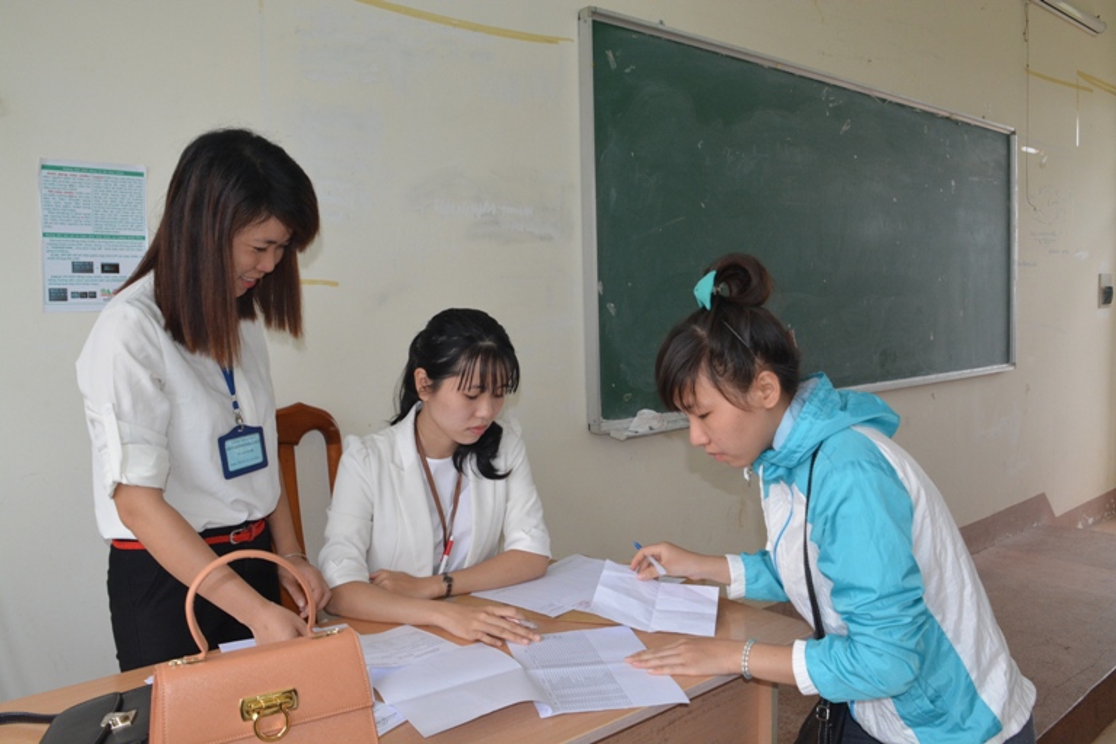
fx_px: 930
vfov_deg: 43.6
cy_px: 372
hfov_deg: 61.9
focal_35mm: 30
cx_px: 558
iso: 1600
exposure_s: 1/200
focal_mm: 20
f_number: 9
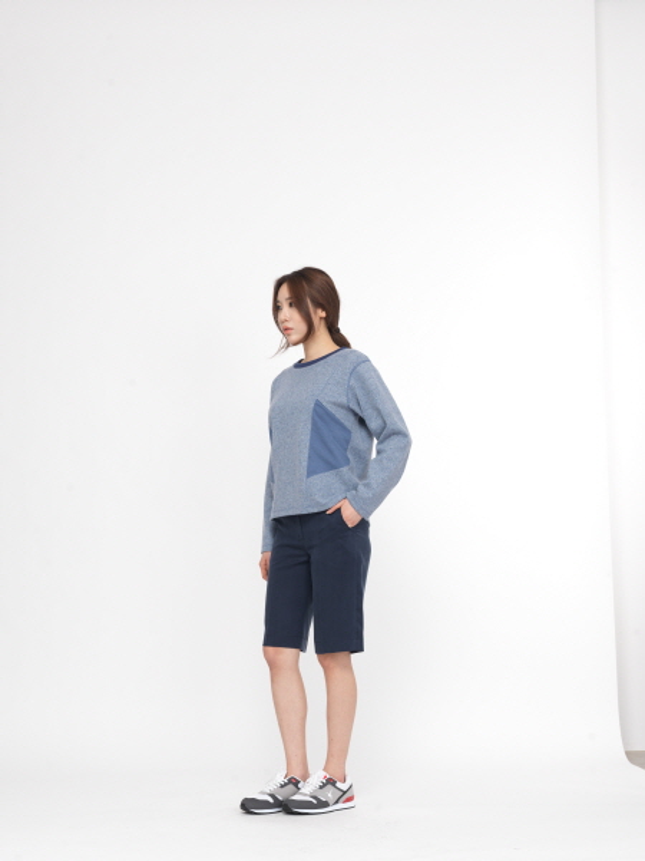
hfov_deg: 23.7
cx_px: 322
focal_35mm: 62
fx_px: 1540
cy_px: 430
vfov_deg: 31.2
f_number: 9
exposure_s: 1/250
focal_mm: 80
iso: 100
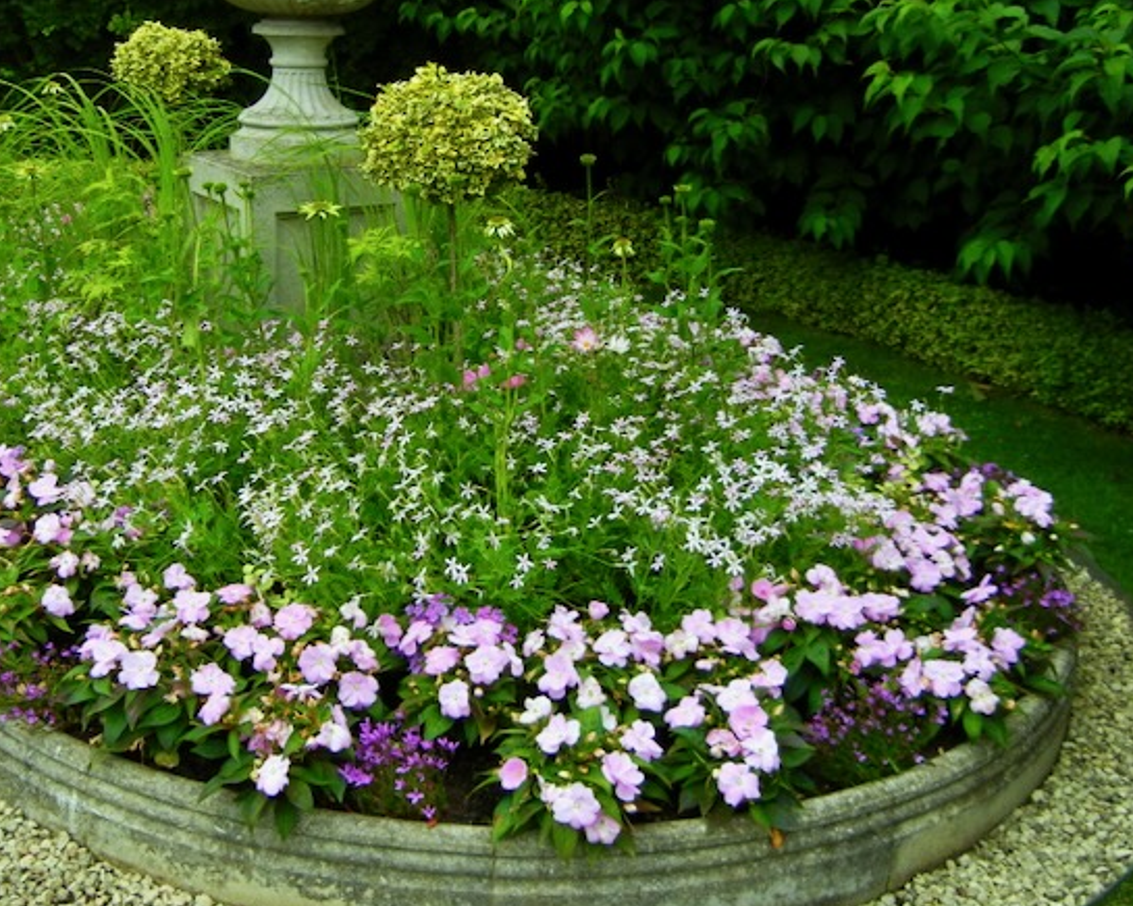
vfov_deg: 34.7
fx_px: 1442
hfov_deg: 42.7
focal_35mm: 43
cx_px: 455
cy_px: 341
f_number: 3.5
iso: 160
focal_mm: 5.4
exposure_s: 1/838
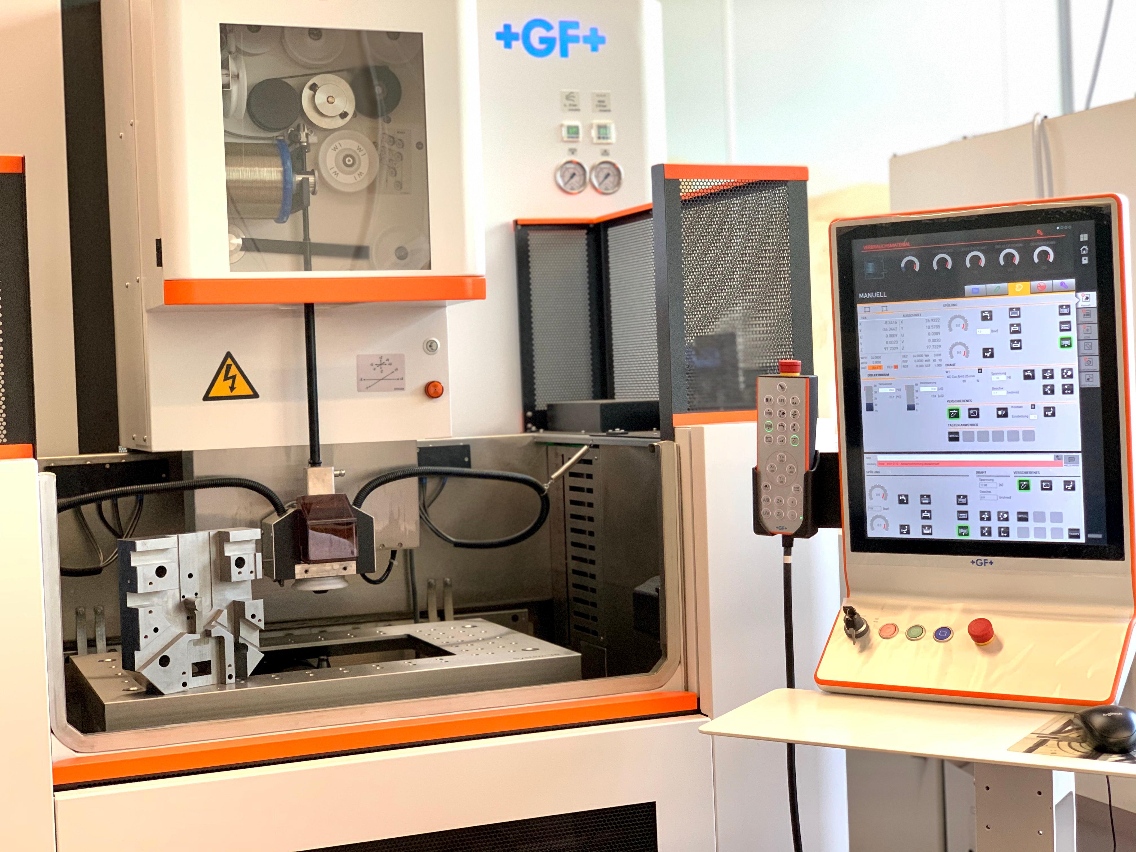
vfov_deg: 28.0
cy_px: 426
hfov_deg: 36.8
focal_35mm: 52
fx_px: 1706
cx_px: 568
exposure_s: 1/60
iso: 200
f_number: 2.4
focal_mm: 6
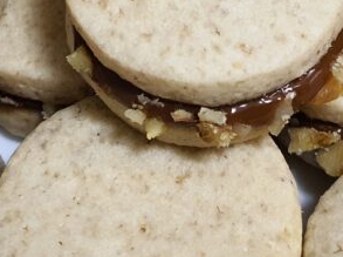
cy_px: 7
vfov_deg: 15.9
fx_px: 901
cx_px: 156
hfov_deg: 21.6
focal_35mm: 91
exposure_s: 1/50
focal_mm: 4.3
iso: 320
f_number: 1.5
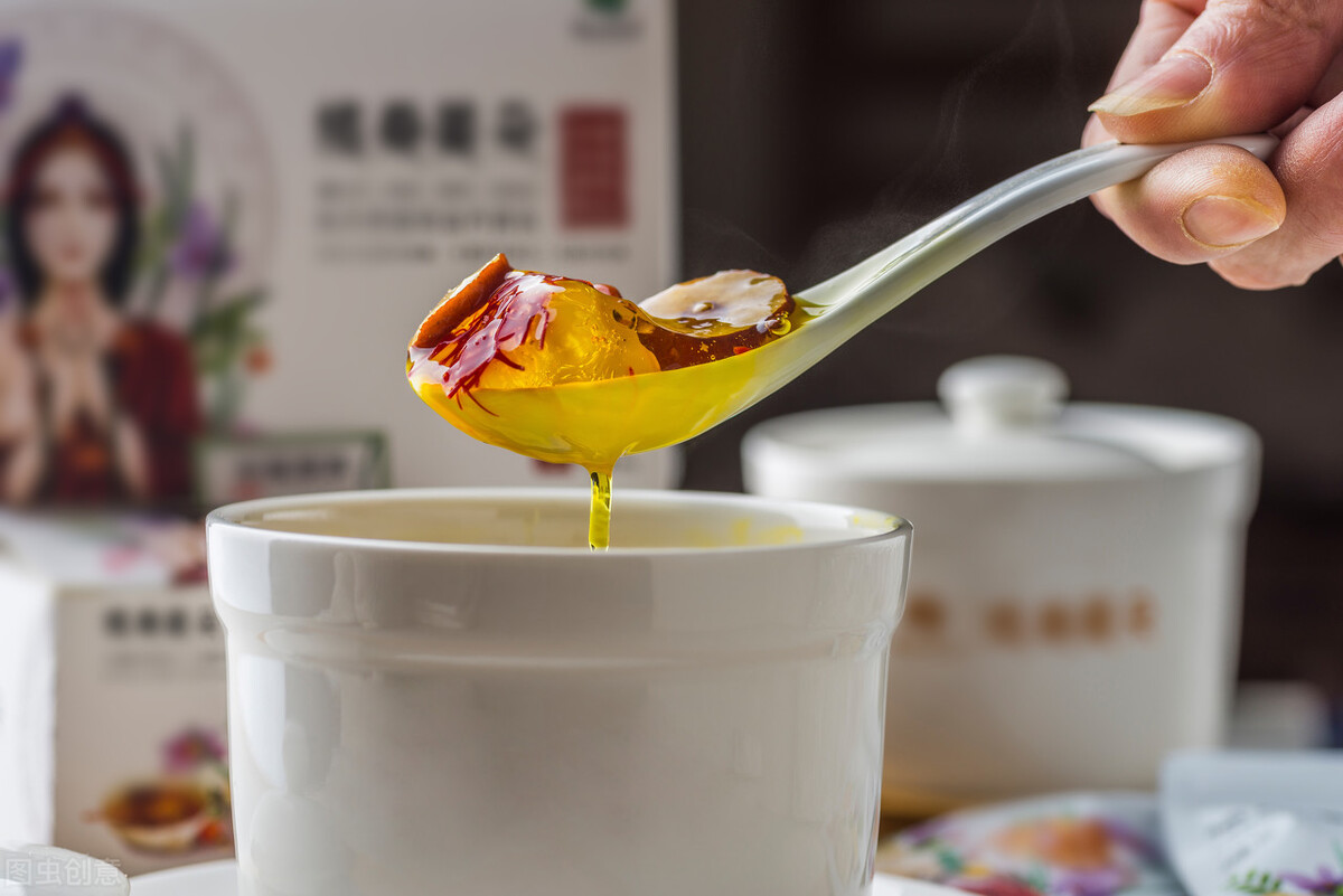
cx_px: 672
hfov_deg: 22.6
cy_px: 448
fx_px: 3359
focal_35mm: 90
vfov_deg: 15.2
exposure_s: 1/125
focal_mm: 90
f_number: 9
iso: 100
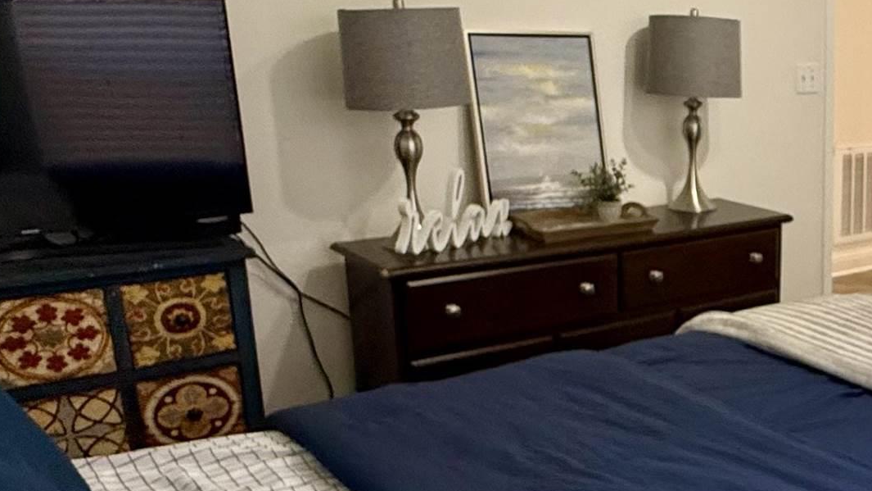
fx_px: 1017
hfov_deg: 42.5
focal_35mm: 44
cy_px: 307
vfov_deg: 27.0
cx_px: 788
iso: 250
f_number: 2.2
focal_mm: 2.22
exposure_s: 1/60
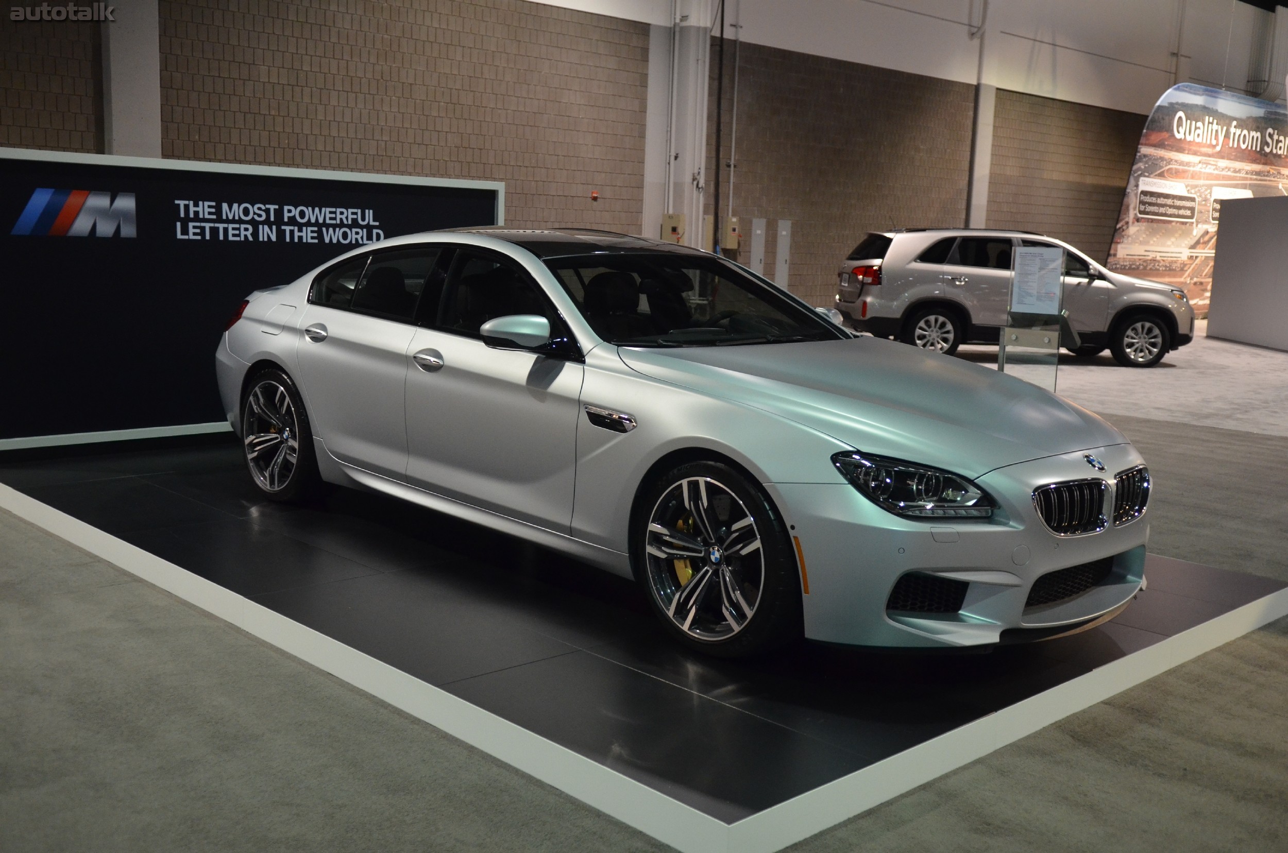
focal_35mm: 36
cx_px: 644
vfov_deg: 36.7
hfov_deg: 53.2
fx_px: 1285
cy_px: 426
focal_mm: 24
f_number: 2.8
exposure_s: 1/50
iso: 1600
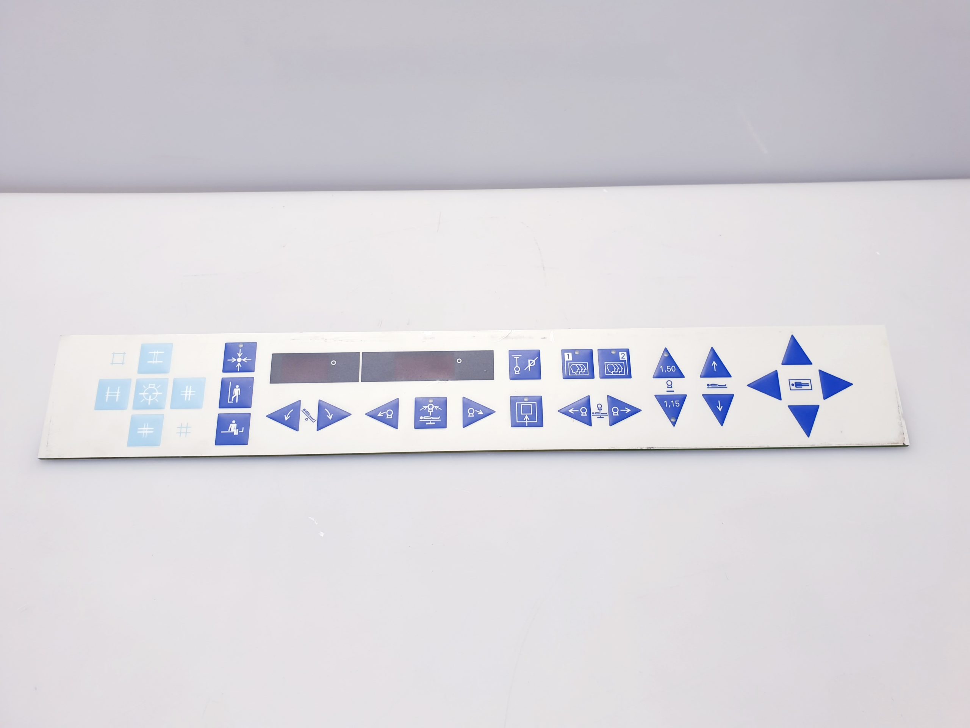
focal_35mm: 26
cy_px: 364
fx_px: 729
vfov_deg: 53.1
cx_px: 485
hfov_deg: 67.3
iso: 50
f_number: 2.4
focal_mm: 4.3
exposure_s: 1/50
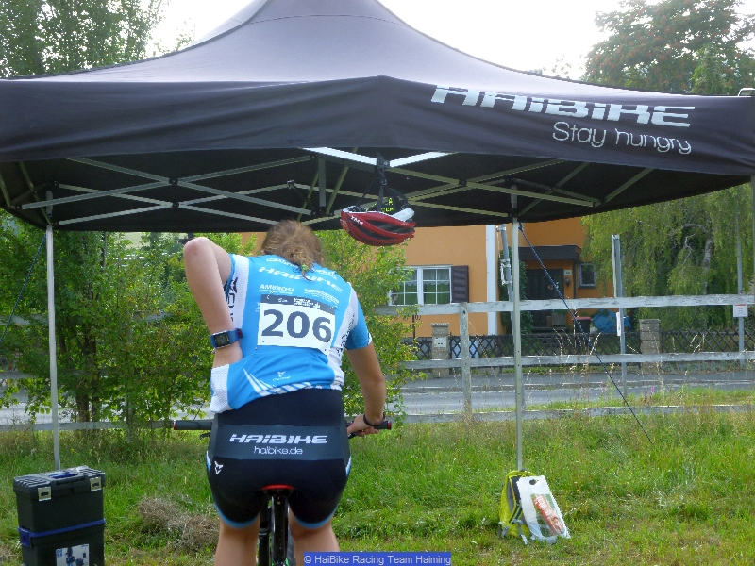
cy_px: 283
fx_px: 1047
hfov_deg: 39.7
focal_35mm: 48
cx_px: 378
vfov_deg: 30.3
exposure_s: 1/80
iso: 100
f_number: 4
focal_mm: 8.6
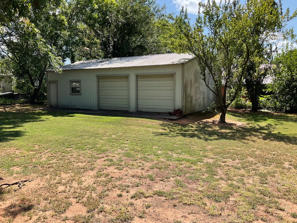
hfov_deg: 61.7
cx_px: 148
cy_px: 112
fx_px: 249
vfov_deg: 48.2
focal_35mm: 29
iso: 16
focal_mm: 3
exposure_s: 1/855
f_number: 1.8
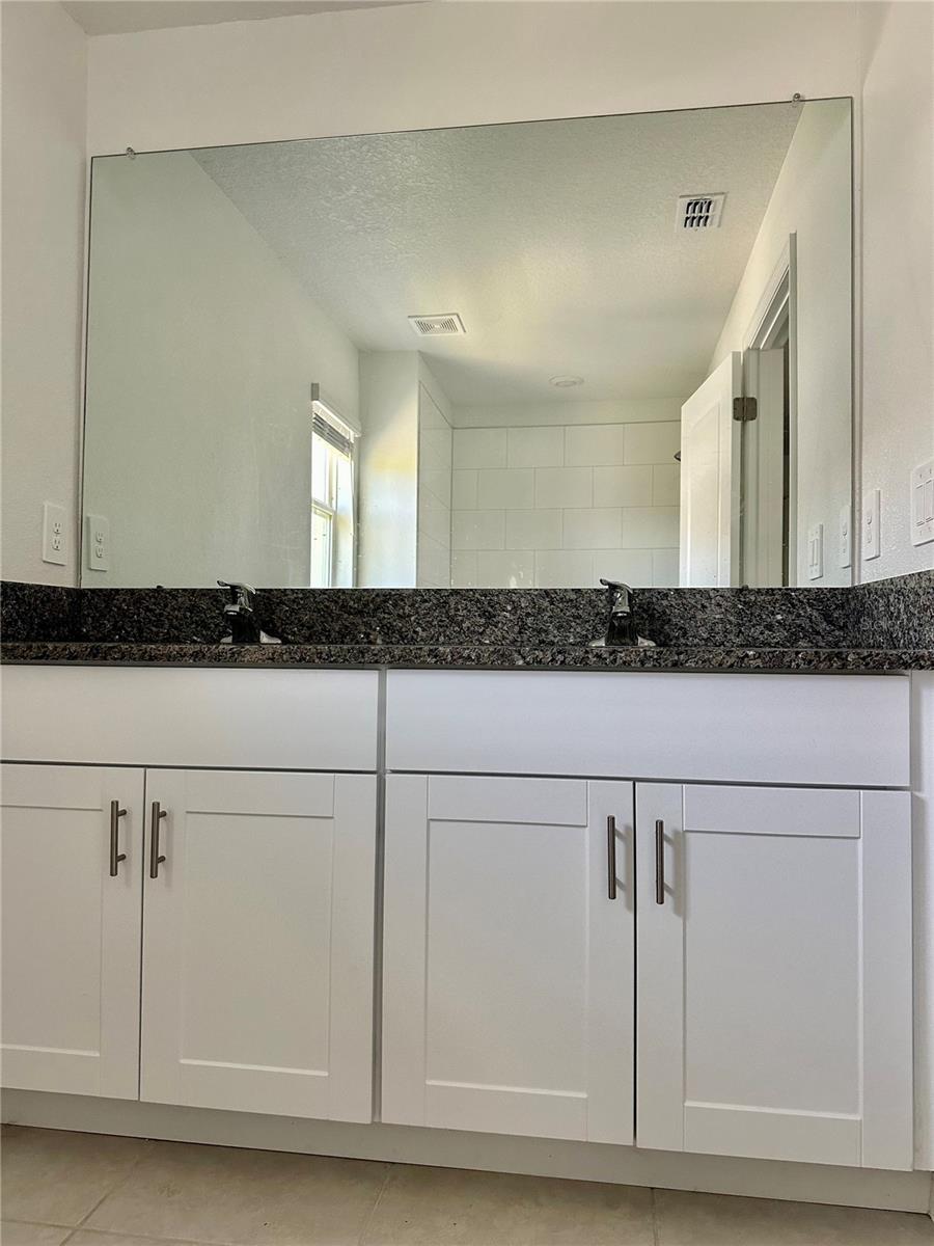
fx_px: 863
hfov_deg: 56.8
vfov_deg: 71.6
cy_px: 623
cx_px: 467
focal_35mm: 24
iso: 250
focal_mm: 6.86
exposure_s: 1/88
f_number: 1.78
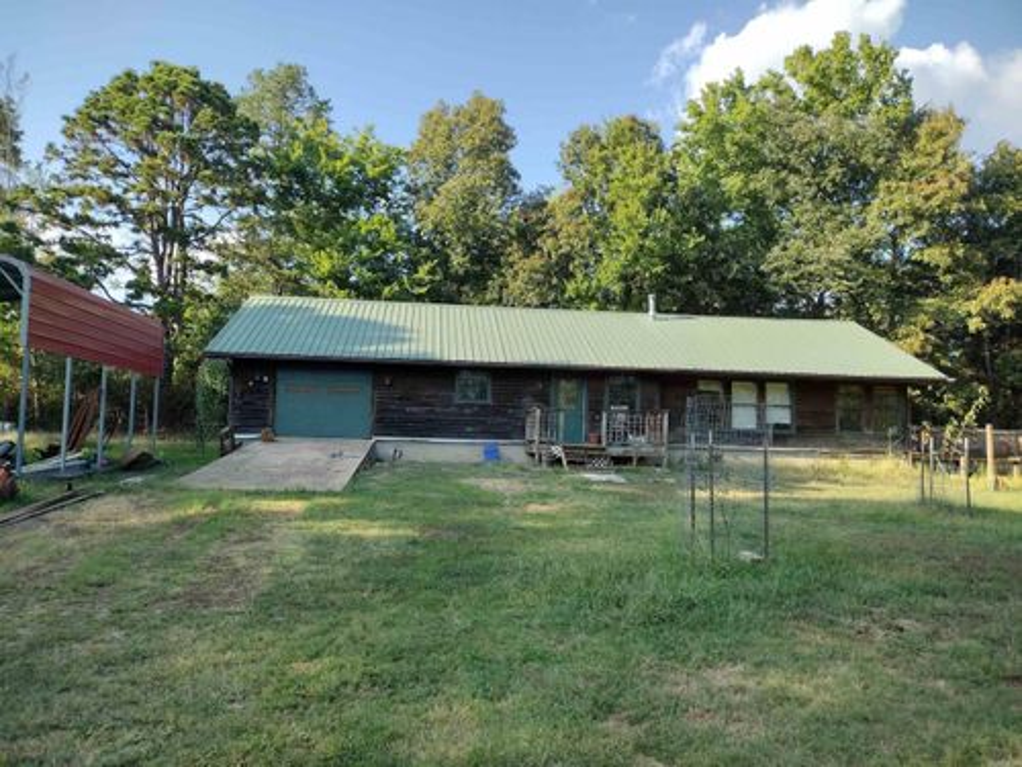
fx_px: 797
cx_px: 511
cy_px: 384
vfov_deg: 51.4
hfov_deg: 65.3
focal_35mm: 27
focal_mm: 4.71
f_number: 1.7
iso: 100
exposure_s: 1/810
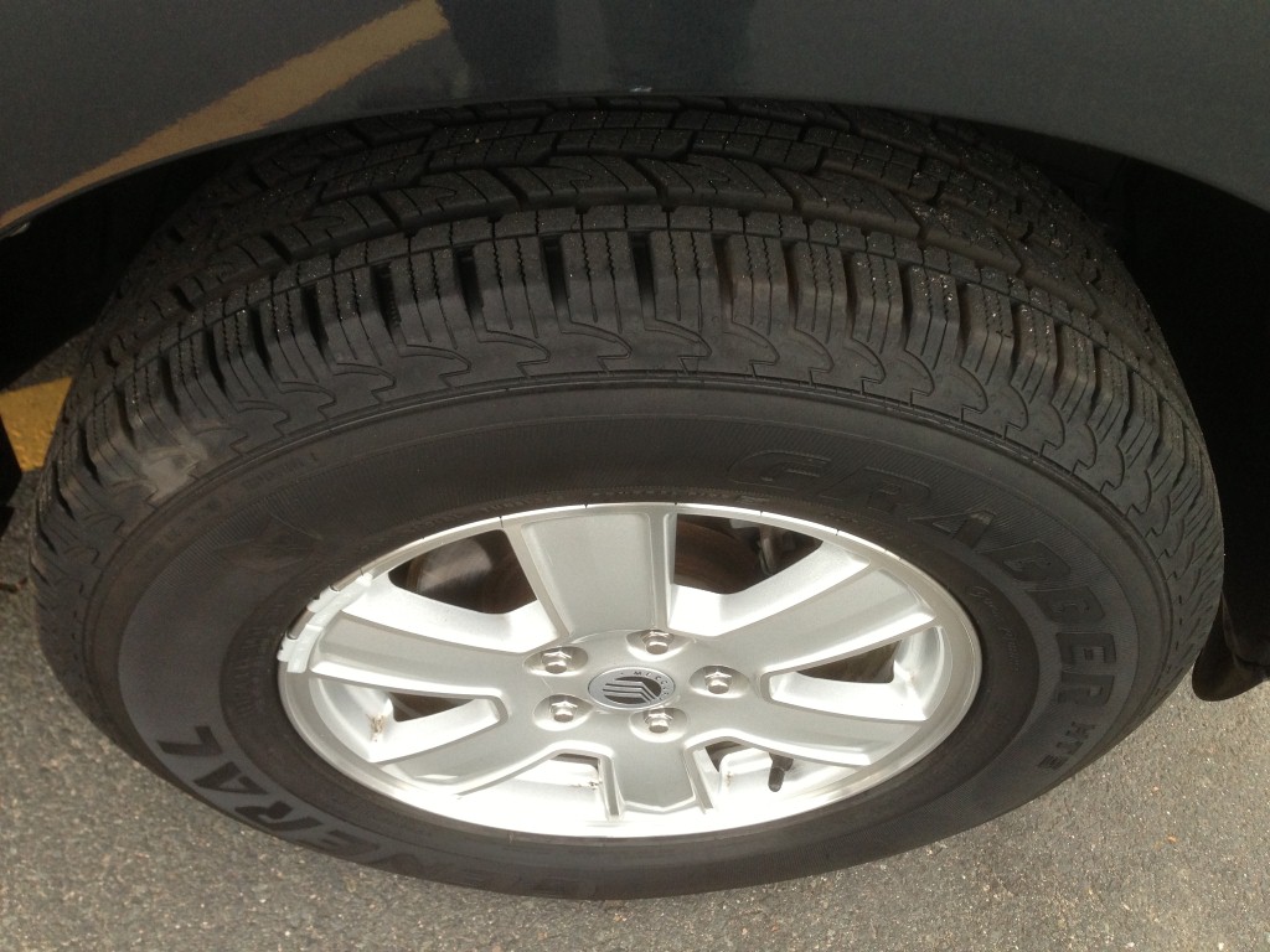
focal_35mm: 33
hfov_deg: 55.4
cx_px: 635
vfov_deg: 42.9
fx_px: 1211
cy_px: 476
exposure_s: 1/120
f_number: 2.4
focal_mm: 4.13
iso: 100
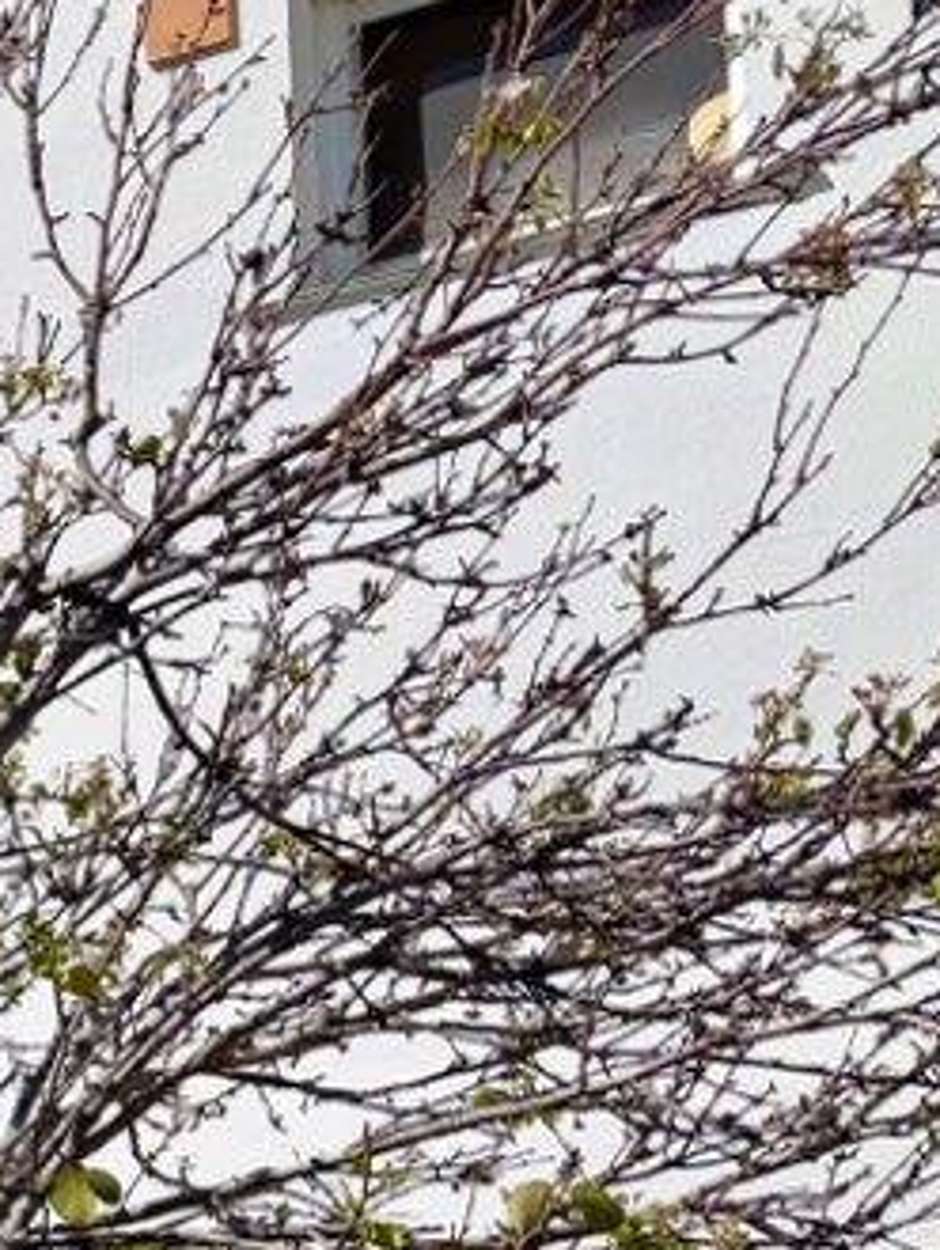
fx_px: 3941
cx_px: -1838
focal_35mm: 109
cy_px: 1392
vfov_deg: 17.4
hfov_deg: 10.2
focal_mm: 6.76
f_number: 1.78
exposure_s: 1/10309
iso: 80
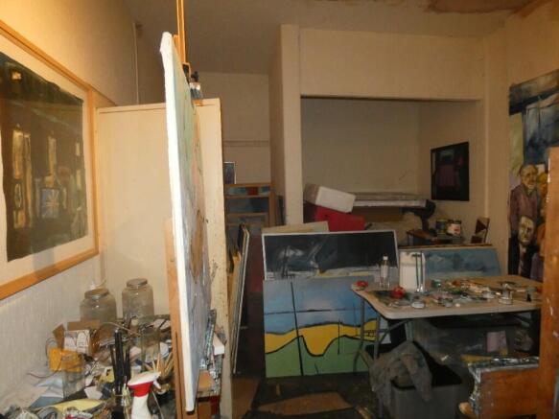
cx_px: 280
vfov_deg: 66.0
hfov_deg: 81.8
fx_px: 323
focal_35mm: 20
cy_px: 210
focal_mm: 3.6
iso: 800
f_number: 2.8
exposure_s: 1/60
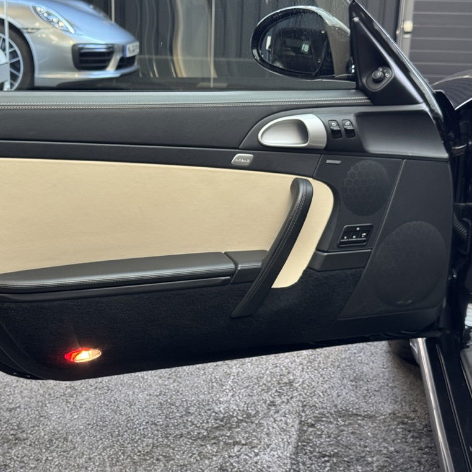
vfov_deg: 30.0
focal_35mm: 57
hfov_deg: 30.0
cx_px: 183
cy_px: 235
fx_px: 879
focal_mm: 6.76
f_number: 1.78
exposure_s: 1/50
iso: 160
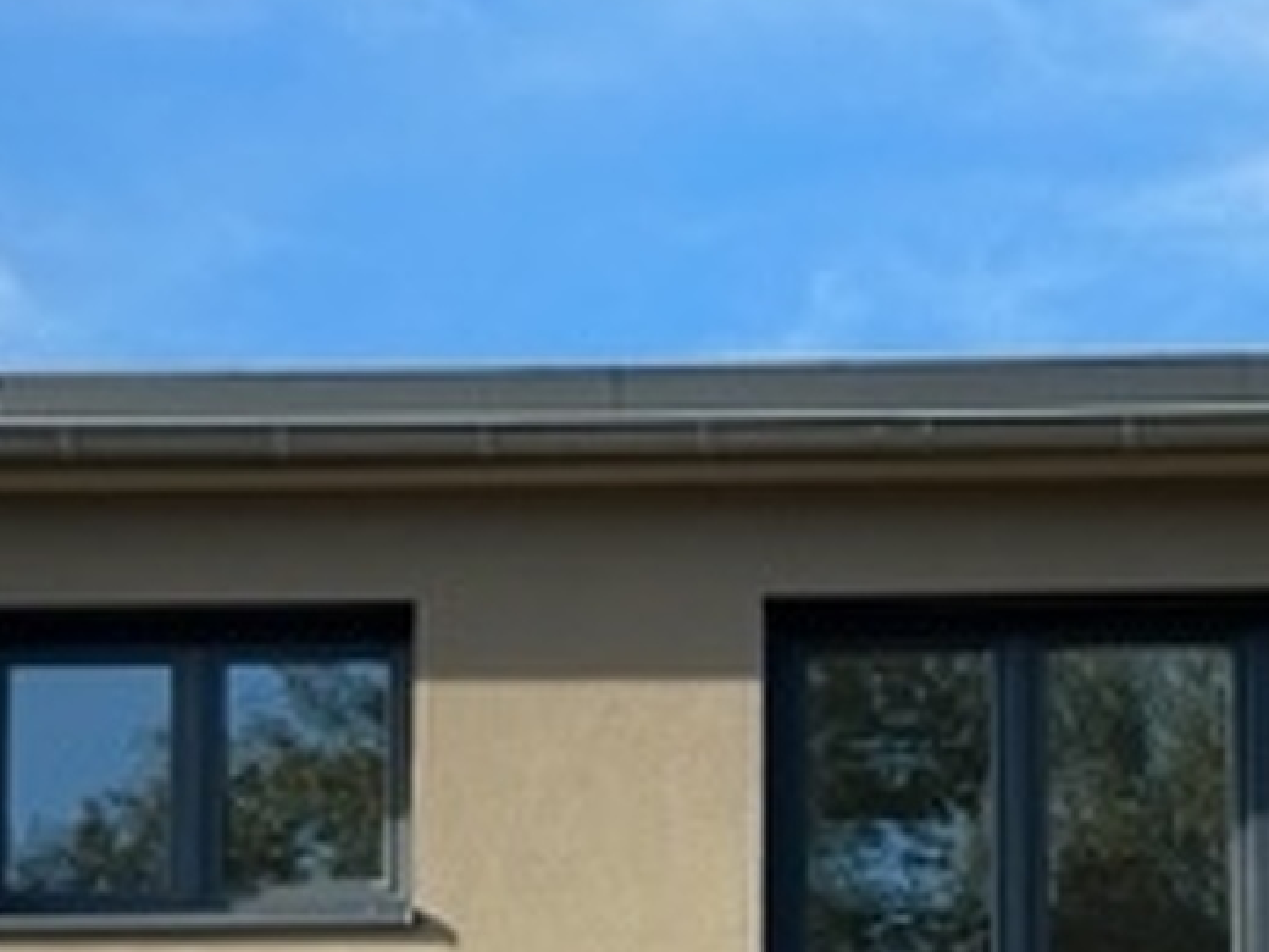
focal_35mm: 192
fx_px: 7039
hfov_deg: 10.3
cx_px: 991
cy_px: 1736
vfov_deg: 7.5
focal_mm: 6
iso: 25
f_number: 2
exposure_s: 1/872
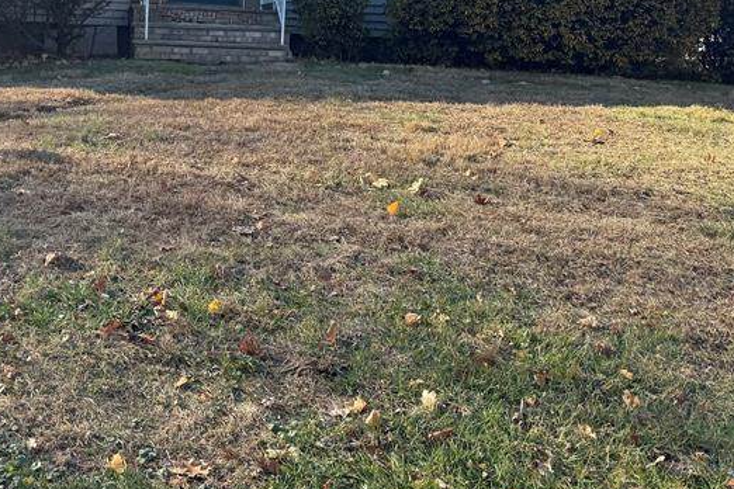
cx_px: 138
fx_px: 999
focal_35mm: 49
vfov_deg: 26.5
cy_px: 35
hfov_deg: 38.7
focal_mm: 6.76
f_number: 1.78
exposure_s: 1/980
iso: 80
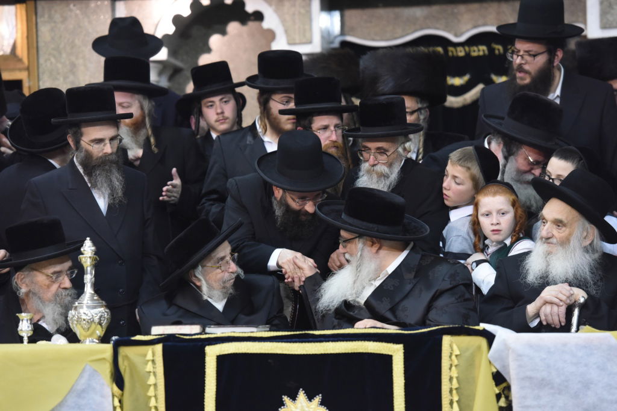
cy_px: 206
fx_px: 2742
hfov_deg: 12.8
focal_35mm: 160
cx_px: 308
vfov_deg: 8.6
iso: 3200
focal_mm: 160
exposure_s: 1/100
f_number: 3.5
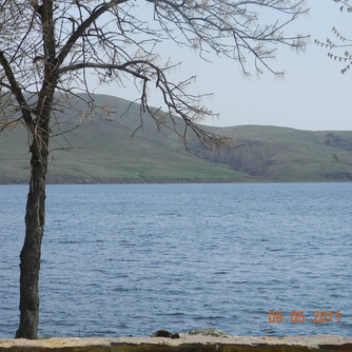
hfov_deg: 13.9
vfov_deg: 14.0
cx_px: 133
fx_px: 1438
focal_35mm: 125
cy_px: 176
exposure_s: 1/667
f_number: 4.7
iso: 80
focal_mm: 19
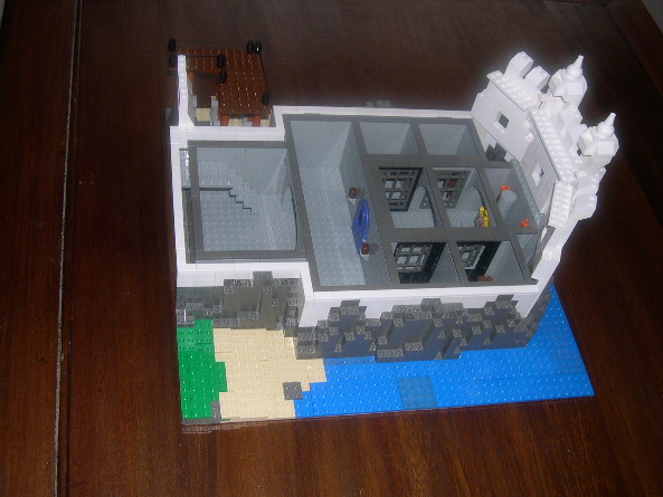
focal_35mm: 41
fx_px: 785
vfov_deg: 35.1
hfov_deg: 45.8
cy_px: 249
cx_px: 342
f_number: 2.8
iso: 100
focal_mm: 8
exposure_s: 1/60
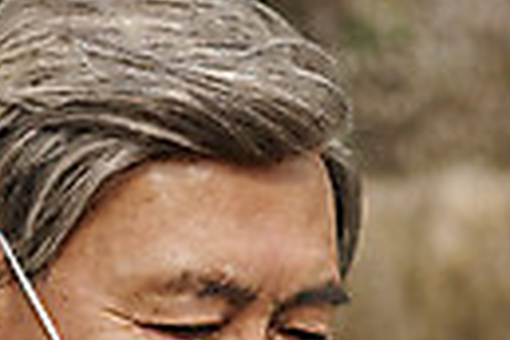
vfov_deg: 6.9
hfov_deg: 10.1
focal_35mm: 195
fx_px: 2762
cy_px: 609
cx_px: -362
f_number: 2.8
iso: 400
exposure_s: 1/2000
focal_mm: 42
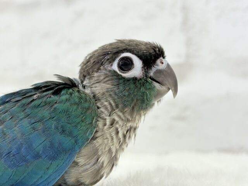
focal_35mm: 52
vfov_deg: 28.0
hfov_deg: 36.8
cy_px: 93
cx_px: 124
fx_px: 373
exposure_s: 1/100
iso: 80
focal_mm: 5.96
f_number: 1.6
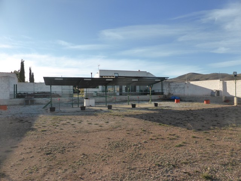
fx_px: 174
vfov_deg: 54.9
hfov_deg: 69.4
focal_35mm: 25
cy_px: 90
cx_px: 120
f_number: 3.3
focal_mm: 4.3
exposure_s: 1/1000
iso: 160
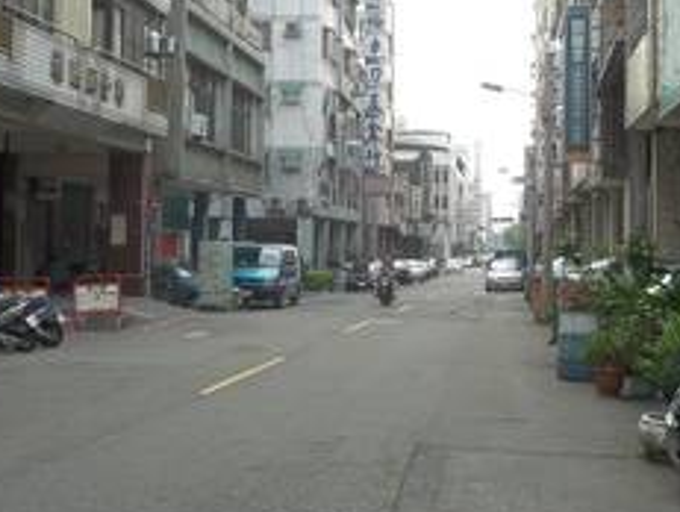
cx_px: 344
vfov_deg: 26.1
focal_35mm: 56
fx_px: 1102
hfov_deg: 34.3
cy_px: 197
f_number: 3.1
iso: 64
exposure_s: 1/200
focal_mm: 6.5
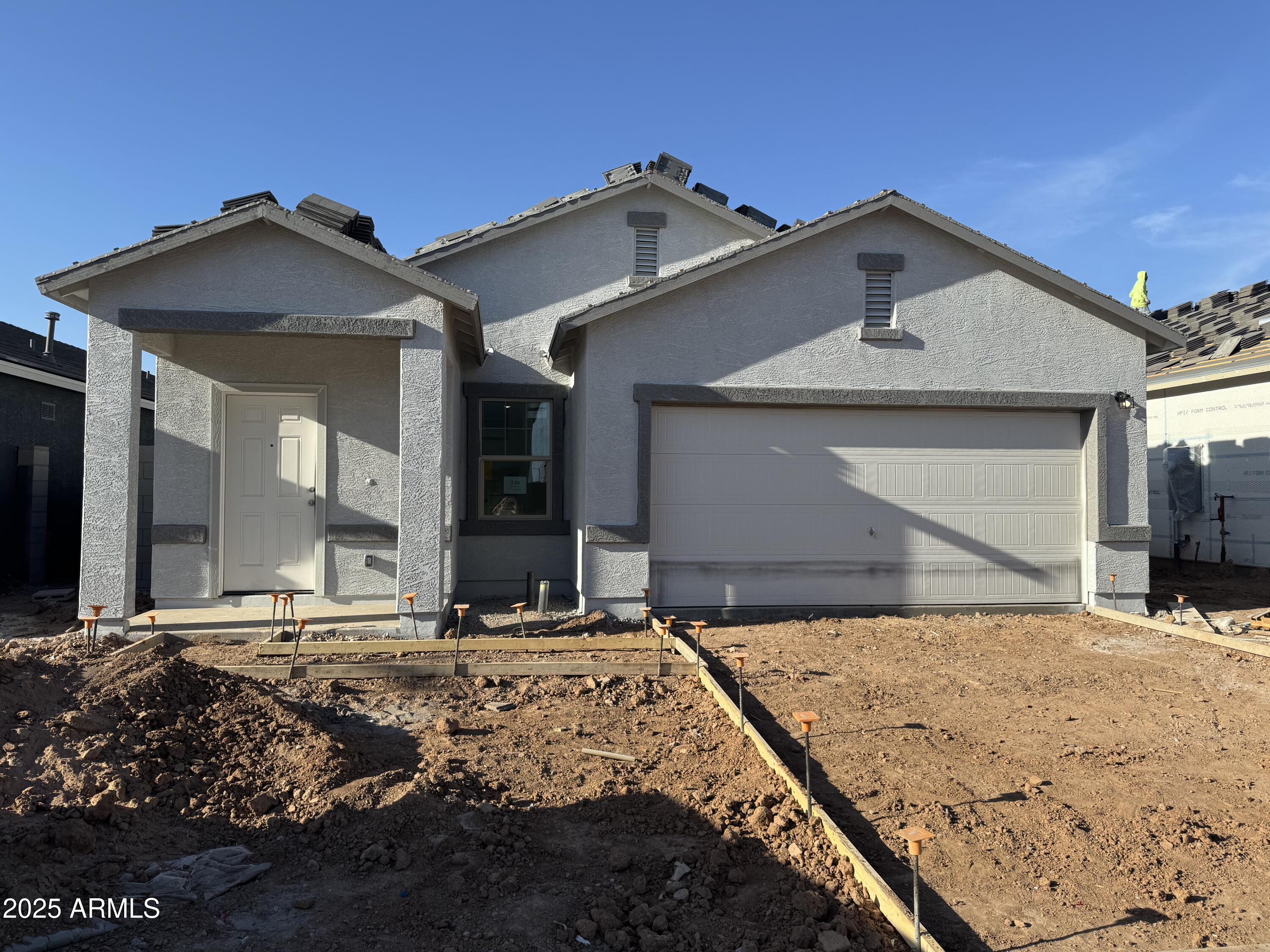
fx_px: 881
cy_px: 476
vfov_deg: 56.8
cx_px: 635
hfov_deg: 71.6
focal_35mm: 24
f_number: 1.78
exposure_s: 1/3597
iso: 80
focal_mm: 6.76
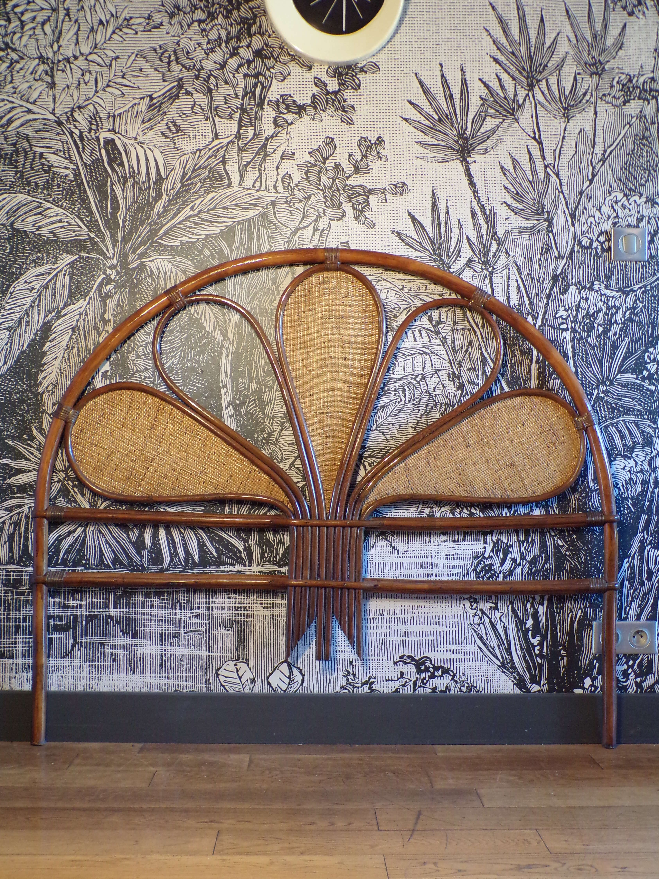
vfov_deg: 49.0
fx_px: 965
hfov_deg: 37.7
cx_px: 322
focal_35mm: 38
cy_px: 444
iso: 318
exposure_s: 1/17
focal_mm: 6.6
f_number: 3.3
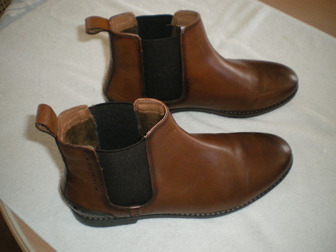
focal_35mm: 36
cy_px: 126
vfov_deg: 39.7
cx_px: 168
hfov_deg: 51.4
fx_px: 349
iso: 400
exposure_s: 1/50
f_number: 3.1
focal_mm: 6.3
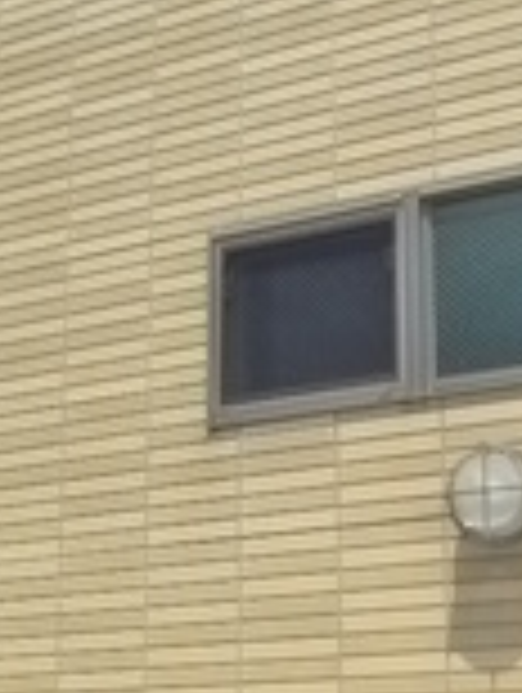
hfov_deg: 13.5
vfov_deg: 18.0
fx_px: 2186
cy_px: 428
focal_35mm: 109
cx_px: 74
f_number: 4
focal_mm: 5.1
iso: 400
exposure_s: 1/800
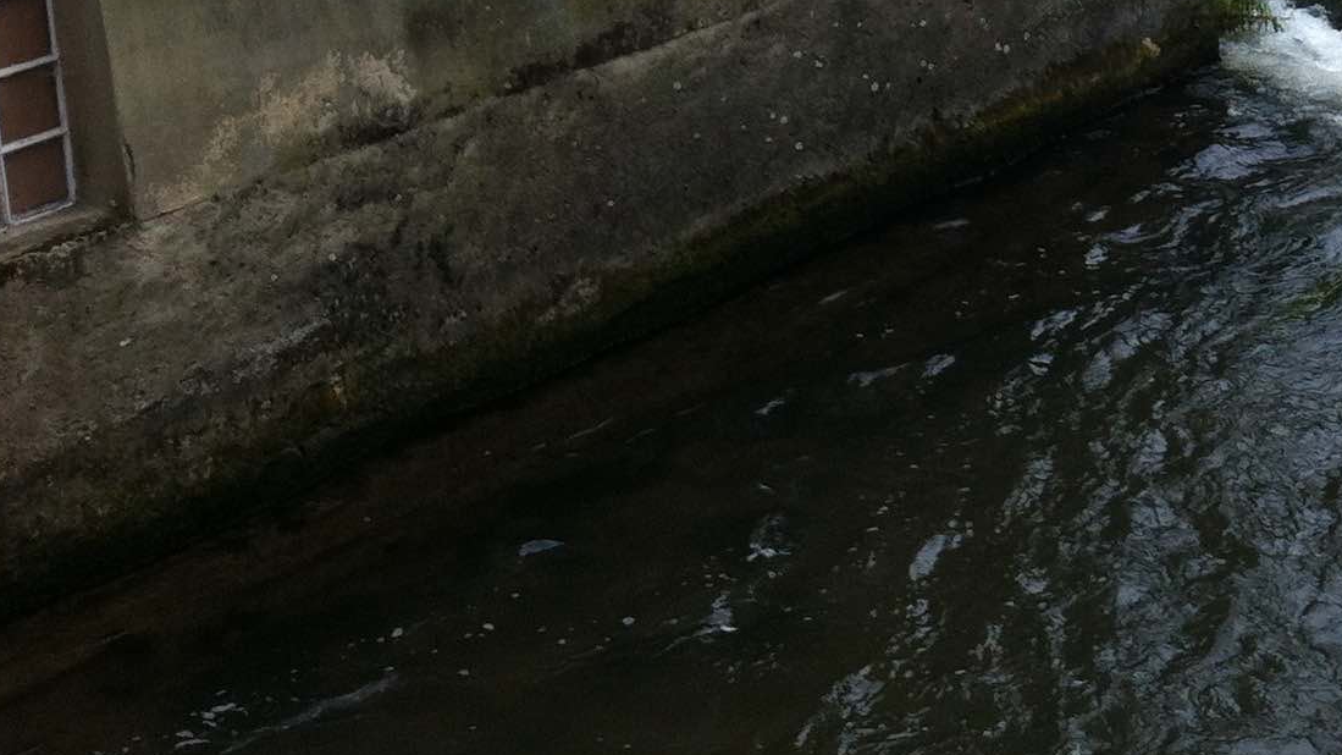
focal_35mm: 118
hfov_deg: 17.5
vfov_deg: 10.0
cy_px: -275
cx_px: 1492
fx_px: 4199
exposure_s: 1/444
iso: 80
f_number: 2.8
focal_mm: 3.85
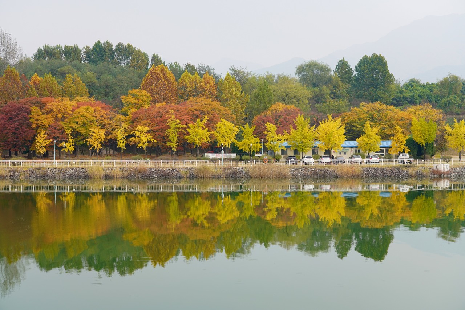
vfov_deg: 20.3
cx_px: 232
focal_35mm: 67
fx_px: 866
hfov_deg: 30.1
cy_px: 155
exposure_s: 1/125
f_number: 6.3
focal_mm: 67
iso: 100
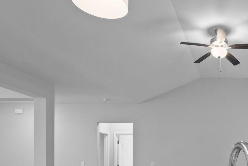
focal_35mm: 36
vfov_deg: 34.6
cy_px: 153
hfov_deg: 46.6
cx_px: 234
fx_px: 248
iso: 400
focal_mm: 14
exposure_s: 1/2
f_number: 8
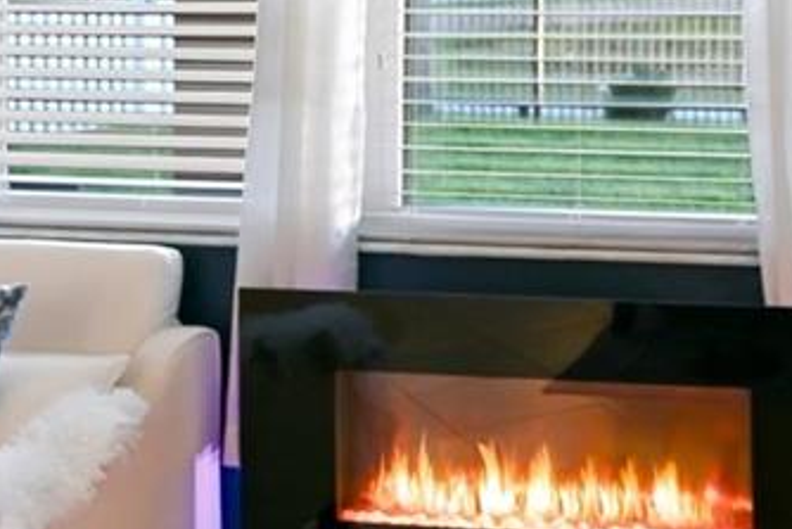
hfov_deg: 27.7
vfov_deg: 19.4
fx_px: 1475
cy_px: -66
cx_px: 847
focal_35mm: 67
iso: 250
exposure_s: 1/15
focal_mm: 14
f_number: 4
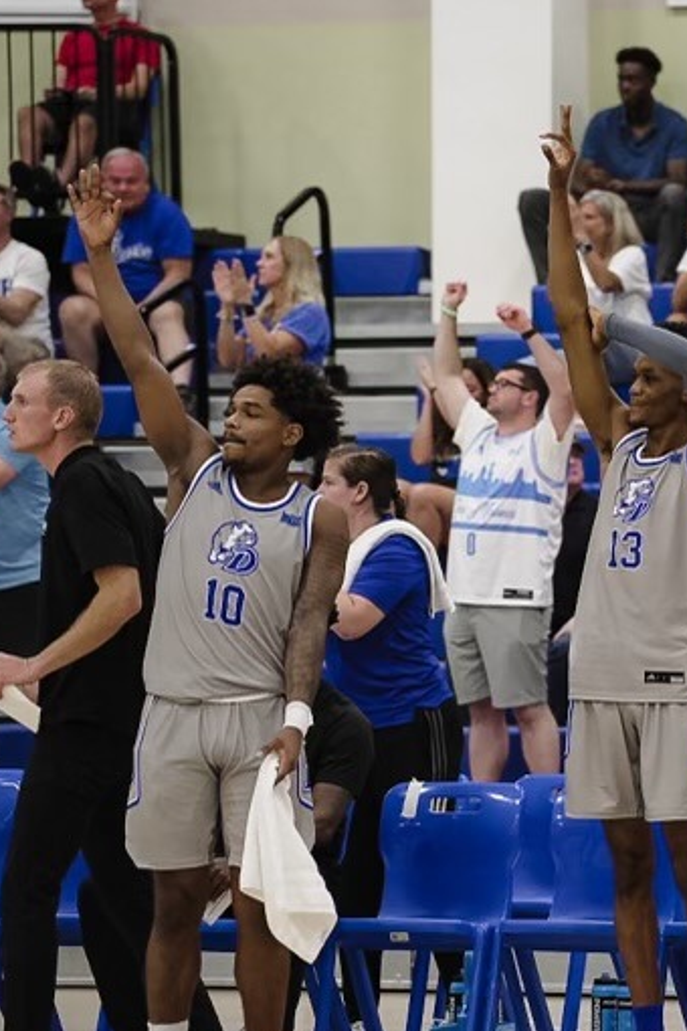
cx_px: 843
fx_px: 5810
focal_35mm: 203
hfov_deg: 6.7
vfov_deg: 10.1
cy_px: 572
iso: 2000
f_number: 2.8
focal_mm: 101
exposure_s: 1/1000
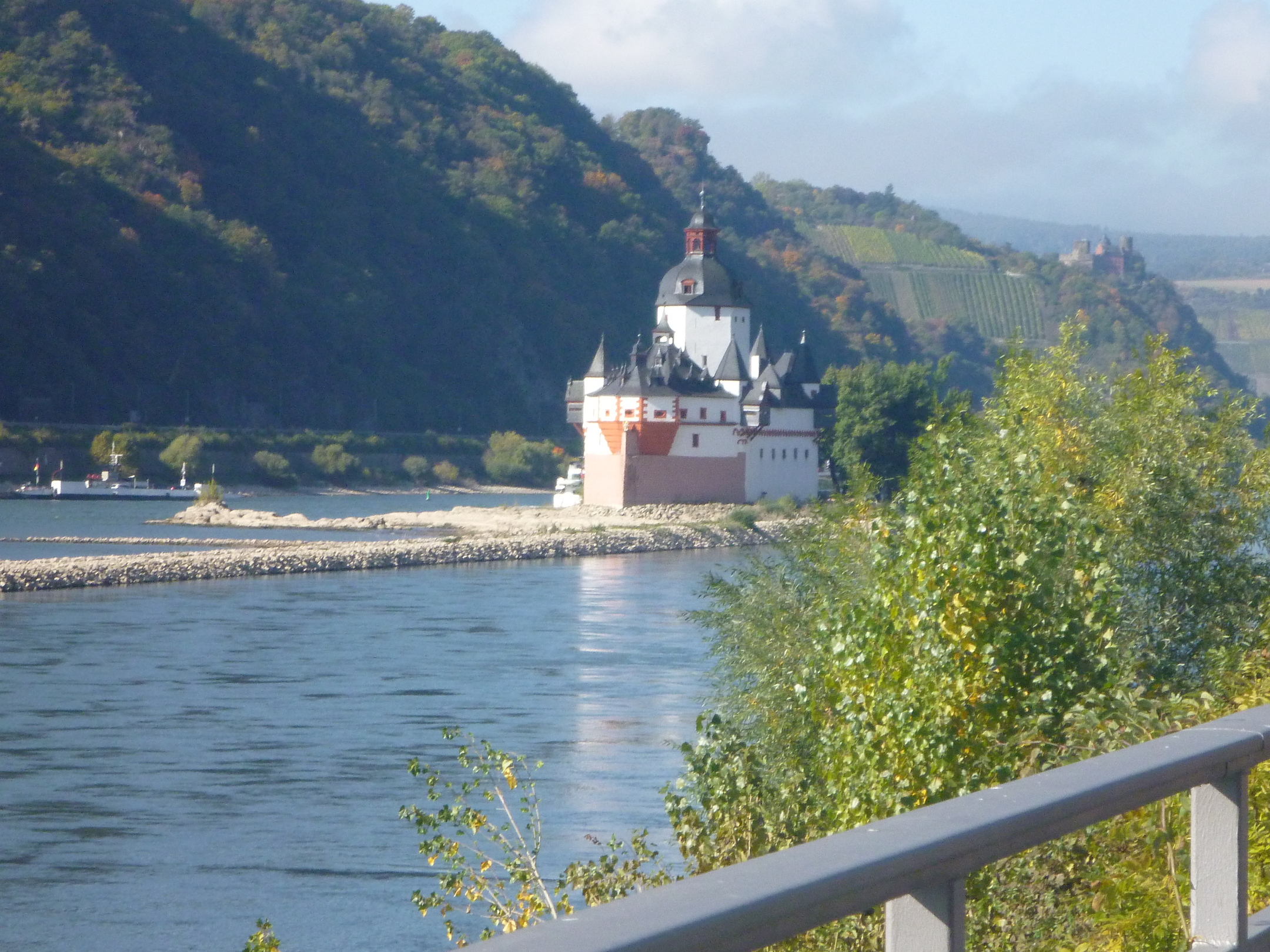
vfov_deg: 9.1
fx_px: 5980
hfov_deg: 12.1
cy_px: 476
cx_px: 635
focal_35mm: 163
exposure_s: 1/500
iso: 250
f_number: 5.9
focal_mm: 22.8
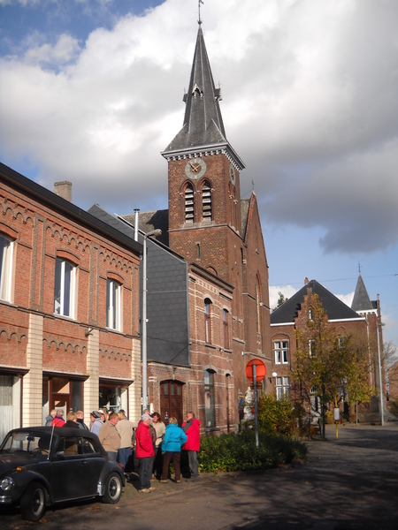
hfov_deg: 35.1
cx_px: 199
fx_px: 629
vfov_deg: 45.8
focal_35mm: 41
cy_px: 265
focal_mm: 6.72
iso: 64
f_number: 5.5
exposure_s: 1/353
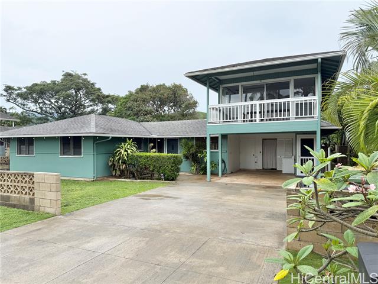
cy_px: 142
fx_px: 262
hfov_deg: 71.6
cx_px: 189
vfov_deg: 56.8
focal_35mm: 24
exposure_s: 1/2703
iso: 80
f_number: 1.78
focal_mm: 6.76
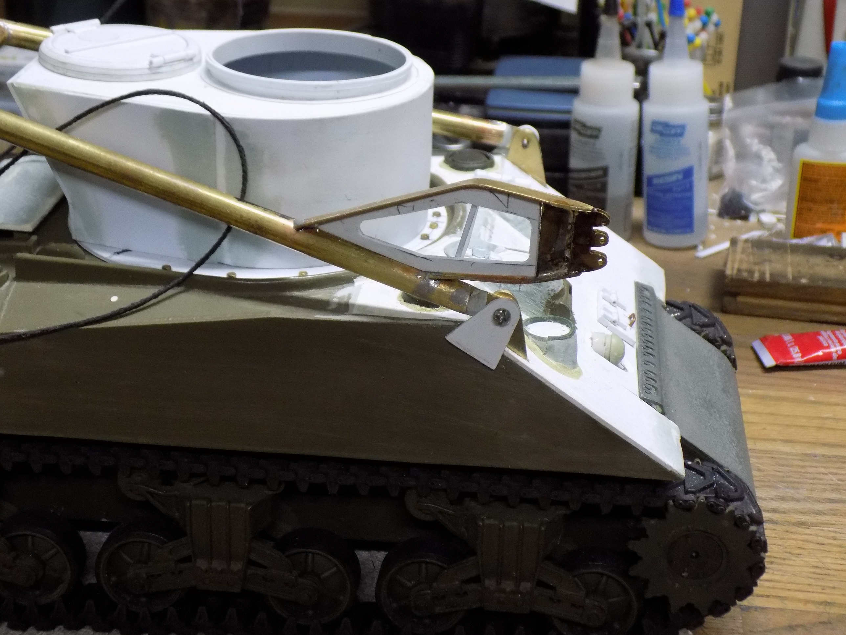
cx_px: 423
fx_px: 1589
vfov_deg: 22.6
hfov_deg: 29.8
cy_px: 318
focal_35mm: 65
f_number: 4.1
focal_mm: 11.5
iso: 360
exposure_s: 1/30
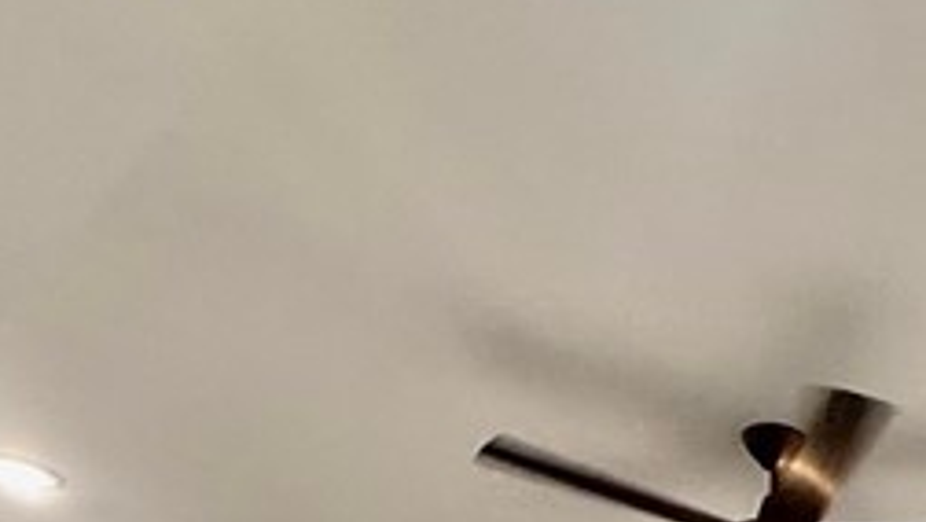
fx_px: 1523
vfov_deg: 13.9
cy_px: 1243
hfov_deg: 30.2
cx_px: 1025
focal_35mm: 62
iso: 160
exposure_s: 1/120
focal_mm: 2.22
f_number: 2.2
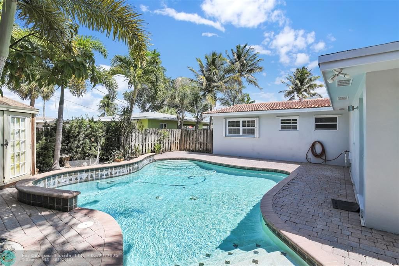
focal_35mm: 16
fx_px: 177
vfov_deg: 73.7
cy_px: 133
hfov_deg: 96.8
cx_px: 200
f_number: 8
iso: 200
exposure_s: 1/1000
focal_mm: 16
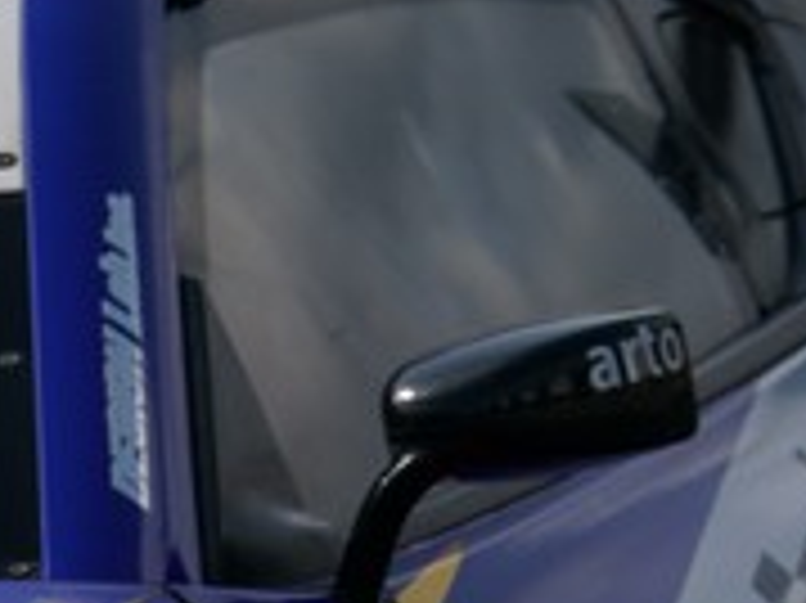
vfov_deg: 0.6
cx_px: -608
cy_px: 814
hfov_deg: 0.9
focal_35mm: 2297
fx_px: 53448
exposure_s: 1/800
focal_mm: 594
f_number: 10
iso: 200
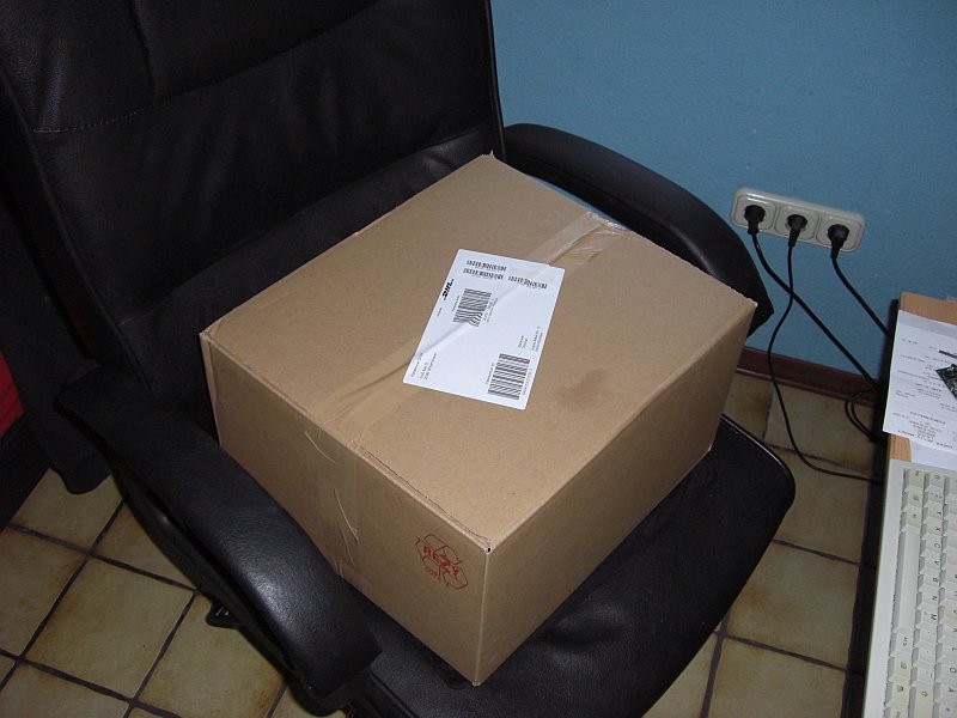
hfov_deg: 49.0
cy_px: 359
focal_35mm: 38
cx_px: 478
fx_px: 1051
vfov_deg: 37.7
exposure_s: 1/60
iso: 200
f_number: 2.7
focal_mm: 6.2
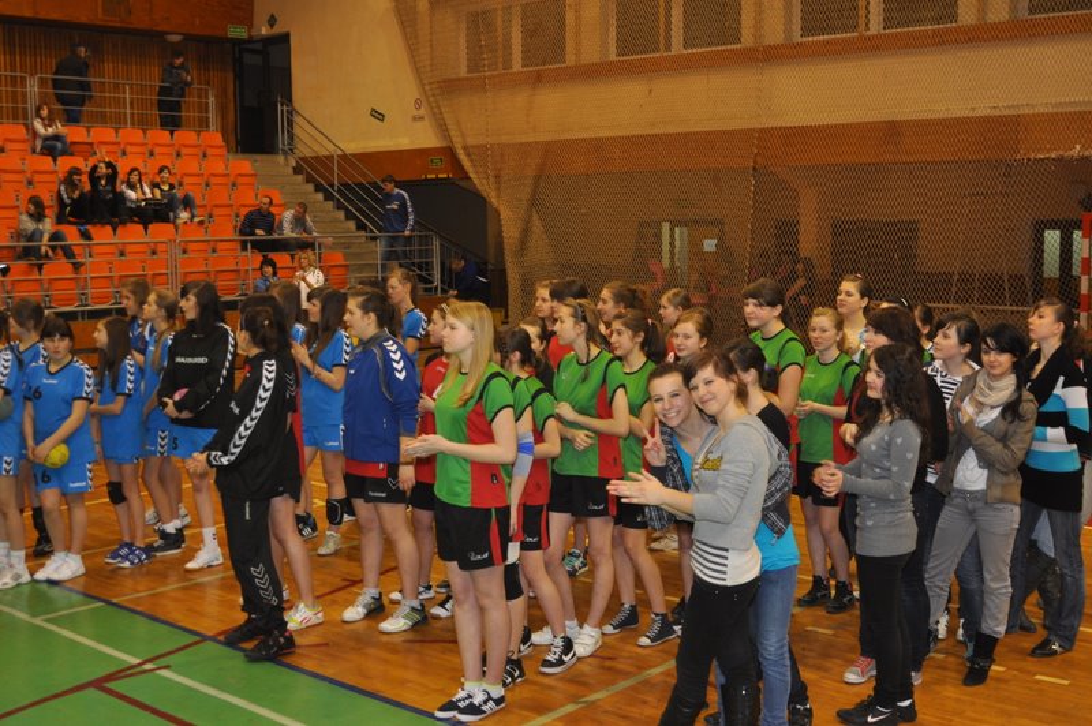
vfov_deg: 31.8
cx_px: 546
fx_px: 1273
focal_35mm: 42
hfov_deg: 46.4
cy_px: 363
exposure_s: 1/60
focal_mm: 28
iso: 400
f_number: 5
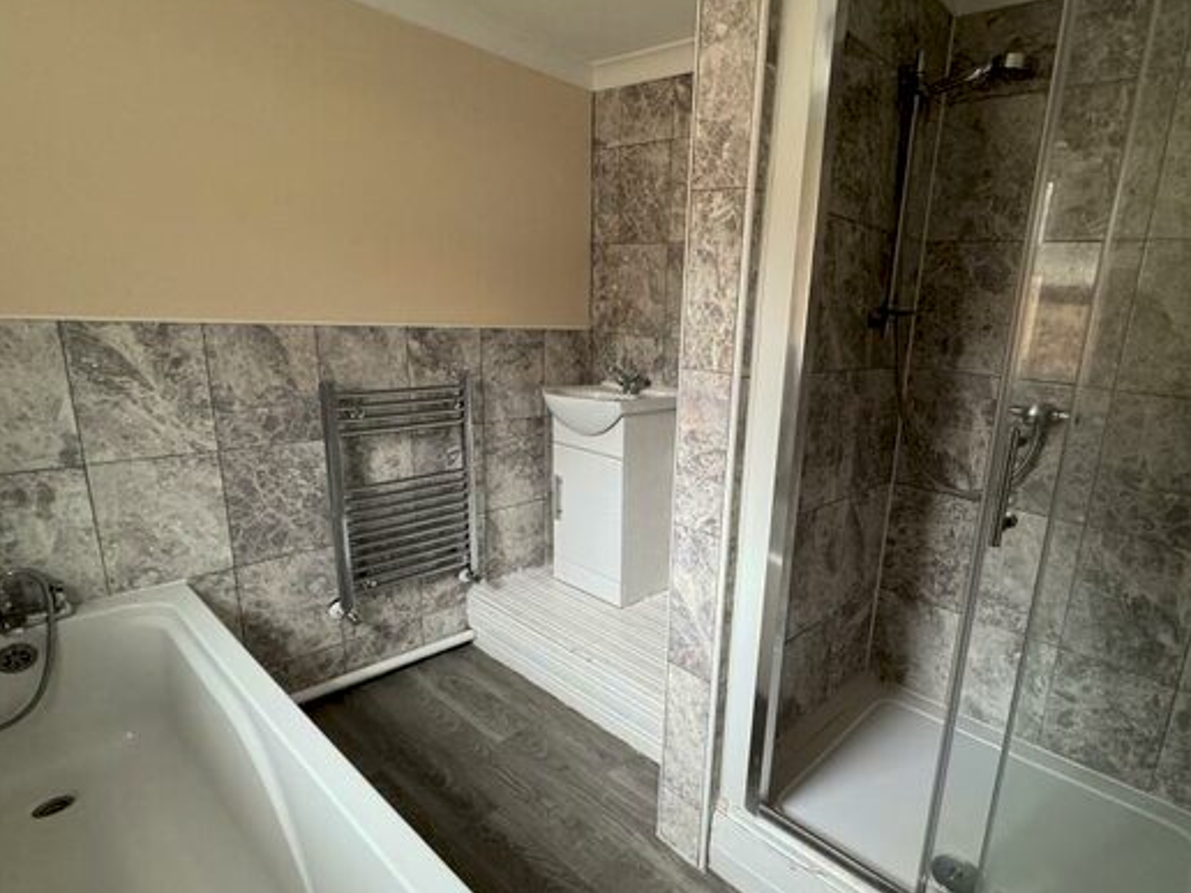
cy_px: 470
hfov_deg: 83.4
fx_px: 654
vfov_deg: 68.6
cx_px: 727
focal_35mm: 19
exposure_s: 1/60
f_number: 2.2
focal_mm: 2.22
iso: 320
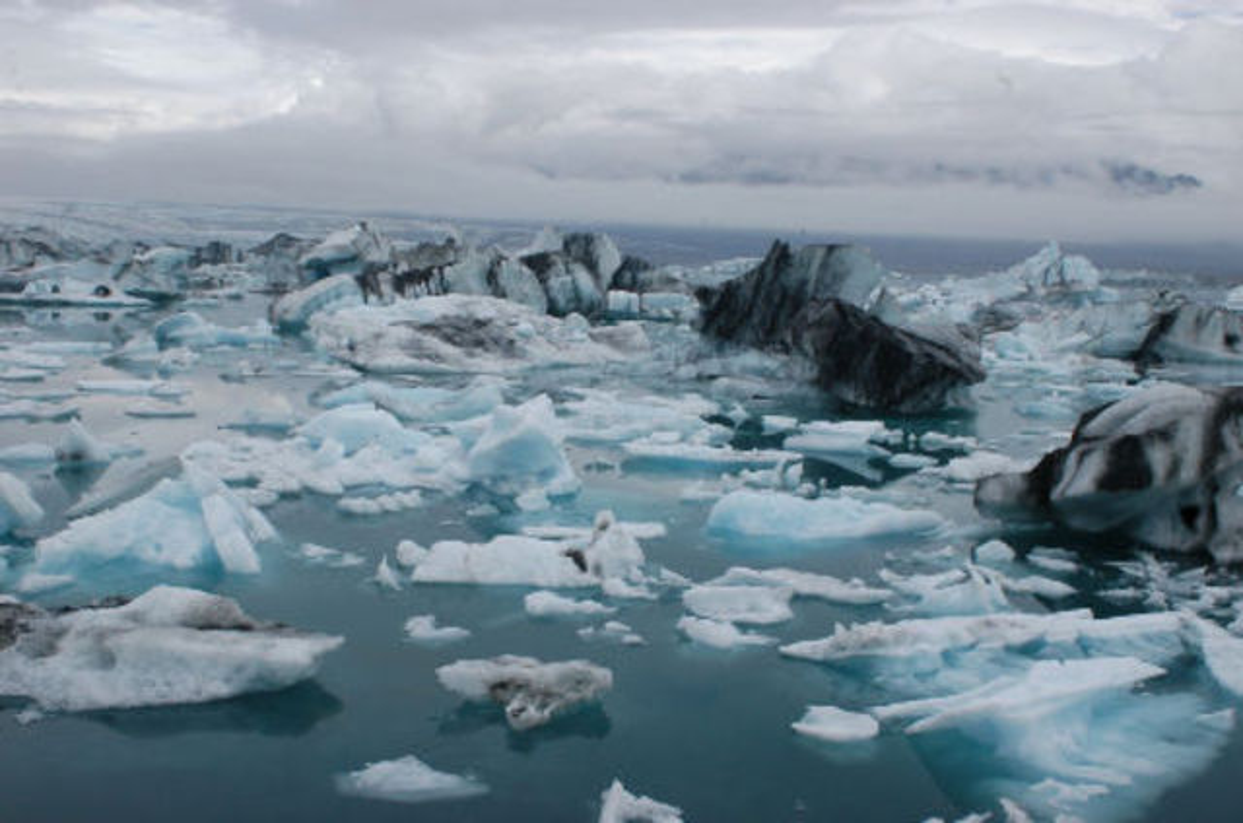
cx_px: 622
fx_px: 1447
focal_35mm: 42
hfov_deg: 46.5
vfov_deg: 31.8
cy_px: 412
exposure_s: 1/320
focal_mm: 28
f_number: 9
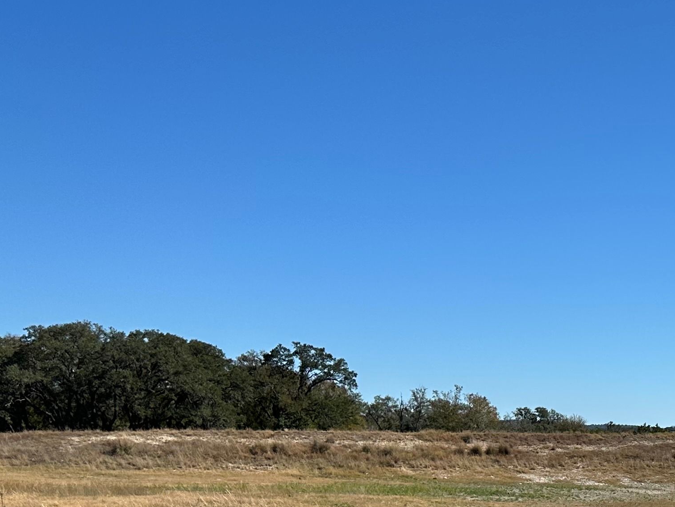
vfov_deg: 22.4
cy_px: 451
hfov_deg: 25.8
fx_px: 1248
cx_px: 884
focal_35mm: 64
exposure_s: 1/5848
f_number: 1.78
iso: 80
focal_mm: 6.86
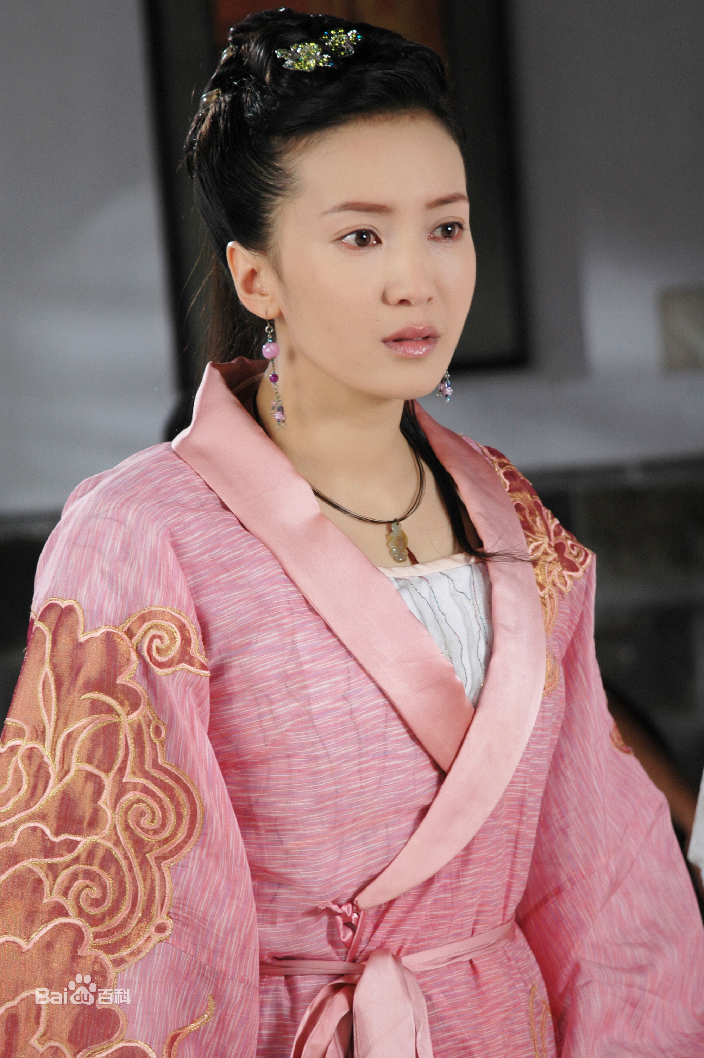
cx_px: 352
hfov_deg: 10.7
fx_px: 3747
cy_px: 529
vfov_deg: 16.1
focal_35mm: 128
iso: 200
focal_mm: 85
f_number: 4
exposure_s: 1/40
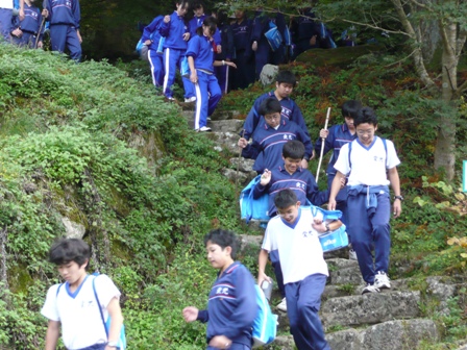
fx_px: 1201
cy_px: 175
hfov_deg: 22.0
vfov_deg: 16.6
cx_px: 234
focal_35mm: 89
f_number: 4.7
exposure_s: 1/60
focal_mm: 14.7
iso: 200
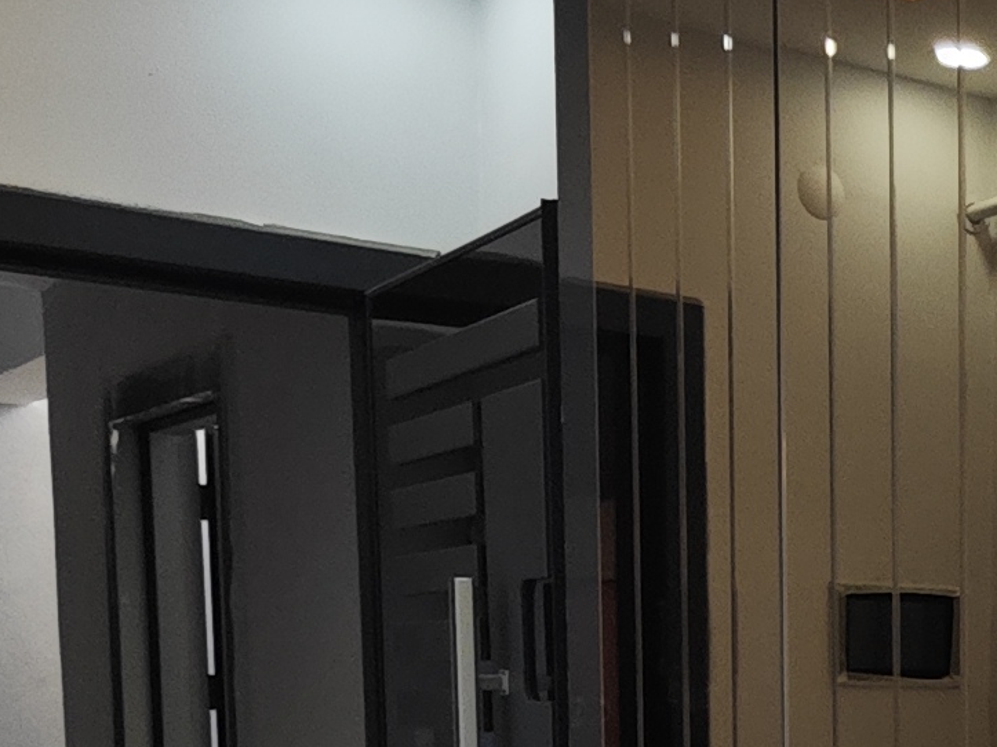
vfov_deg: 20.5
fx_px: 1958
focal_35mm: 68
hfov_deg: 23.6
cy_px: 848
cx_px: 1438
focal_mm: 2.03
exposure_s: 1/100
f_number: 1.8
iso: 200
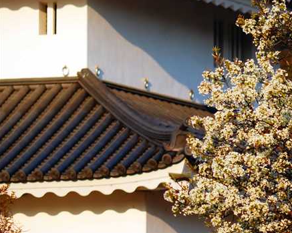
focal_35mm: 619
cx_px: 266
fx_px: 5346
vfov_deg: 2.5
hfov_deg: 3.1
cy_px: 111
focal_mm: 240
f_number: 6.3
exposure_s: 1/400
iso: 125
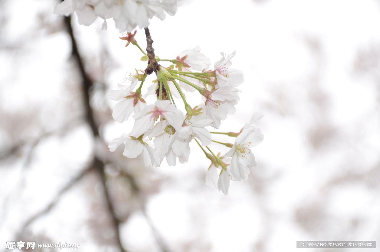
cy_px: 126
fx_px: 2212
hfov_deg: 9.8
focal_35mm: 210
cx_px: 190
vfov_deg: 6.5
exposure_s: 1/30
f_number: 5.6
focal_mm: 140
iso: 100
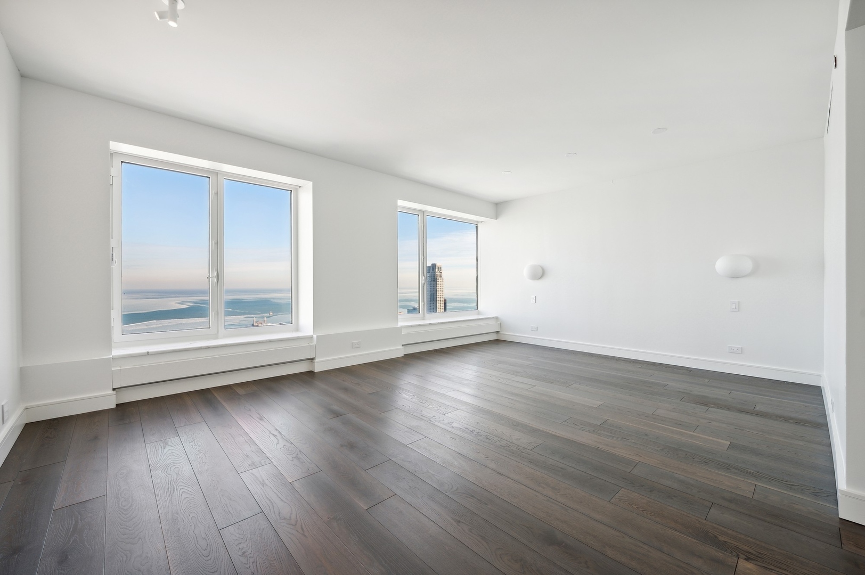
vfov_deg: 81.1
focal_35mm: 14
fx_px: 336
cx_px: 432
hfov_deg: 104.3
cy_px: 288
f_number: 8
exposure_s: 1/80
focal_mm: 14
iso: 400
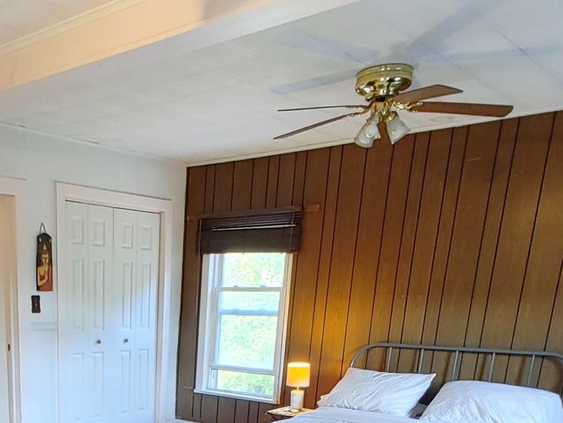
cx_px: 104
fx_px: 683
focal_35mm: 42
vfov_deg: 29.8
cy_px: 498
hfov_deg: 42.5
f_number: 1.9
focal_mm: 1.78
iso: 400
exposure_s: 1/20
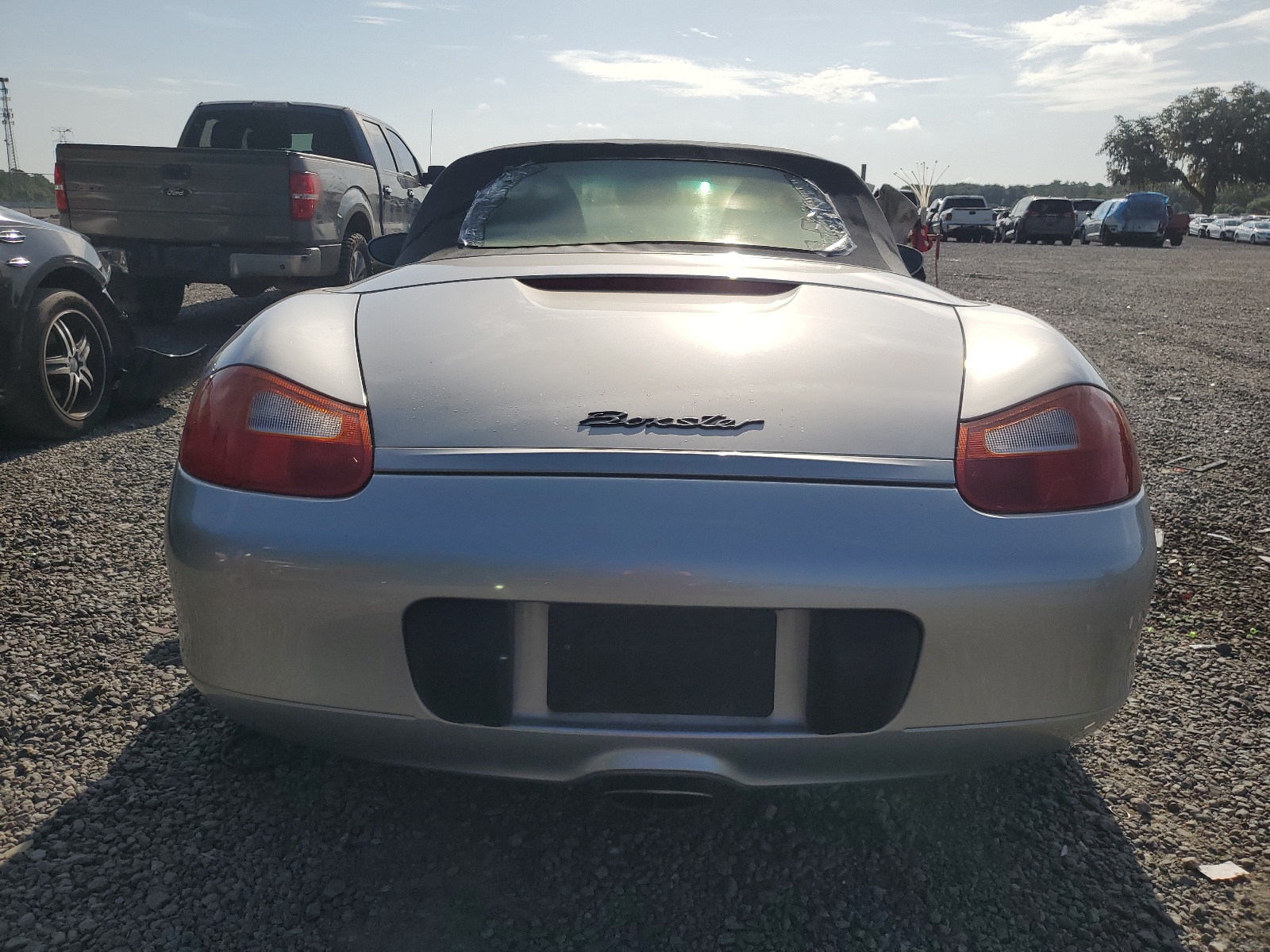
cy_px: 476
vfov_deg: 53.1
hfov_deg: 67.3
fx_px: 954
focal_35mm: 26
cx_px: 635
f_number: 1.5
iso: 50
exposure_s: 1/10000
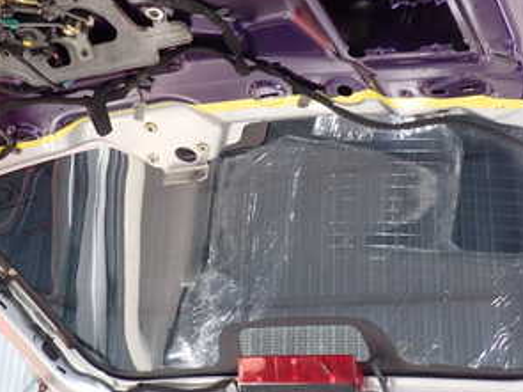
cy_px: 96
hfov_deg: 31.3
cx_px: 158
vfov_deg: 23.7
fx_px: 921
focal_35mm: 61
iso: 100
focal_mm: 5.4
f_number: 3.2
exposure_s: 1/80
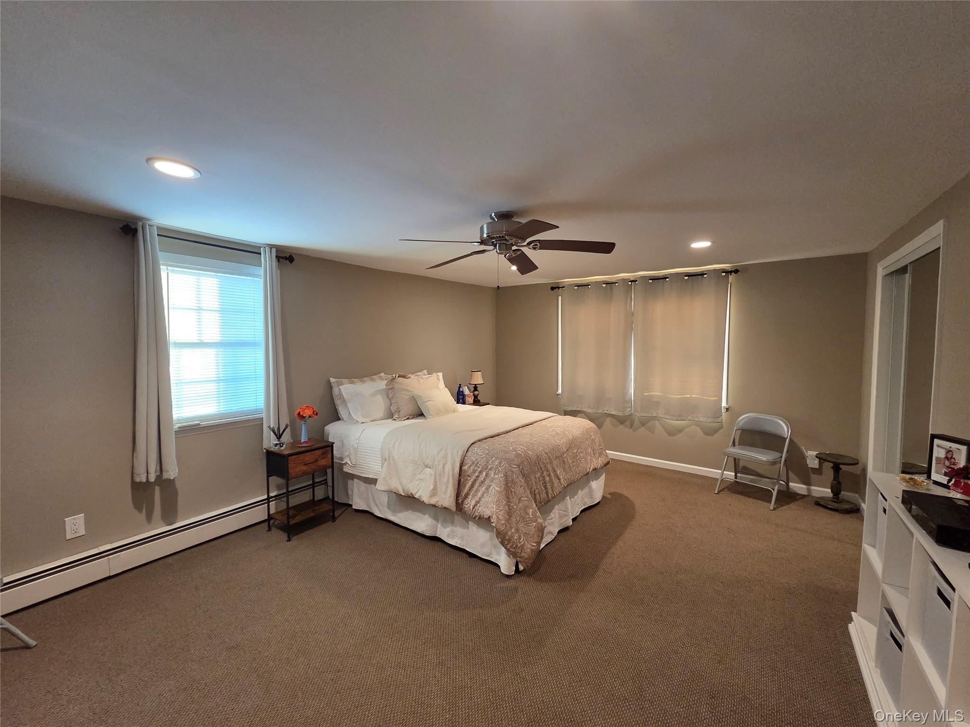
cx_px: 485
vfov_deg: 89.9
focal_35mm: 13
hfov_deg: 106.2
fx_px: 364
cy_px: 364
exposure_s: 1/60
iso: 640
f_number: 2.2
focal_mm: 2.2
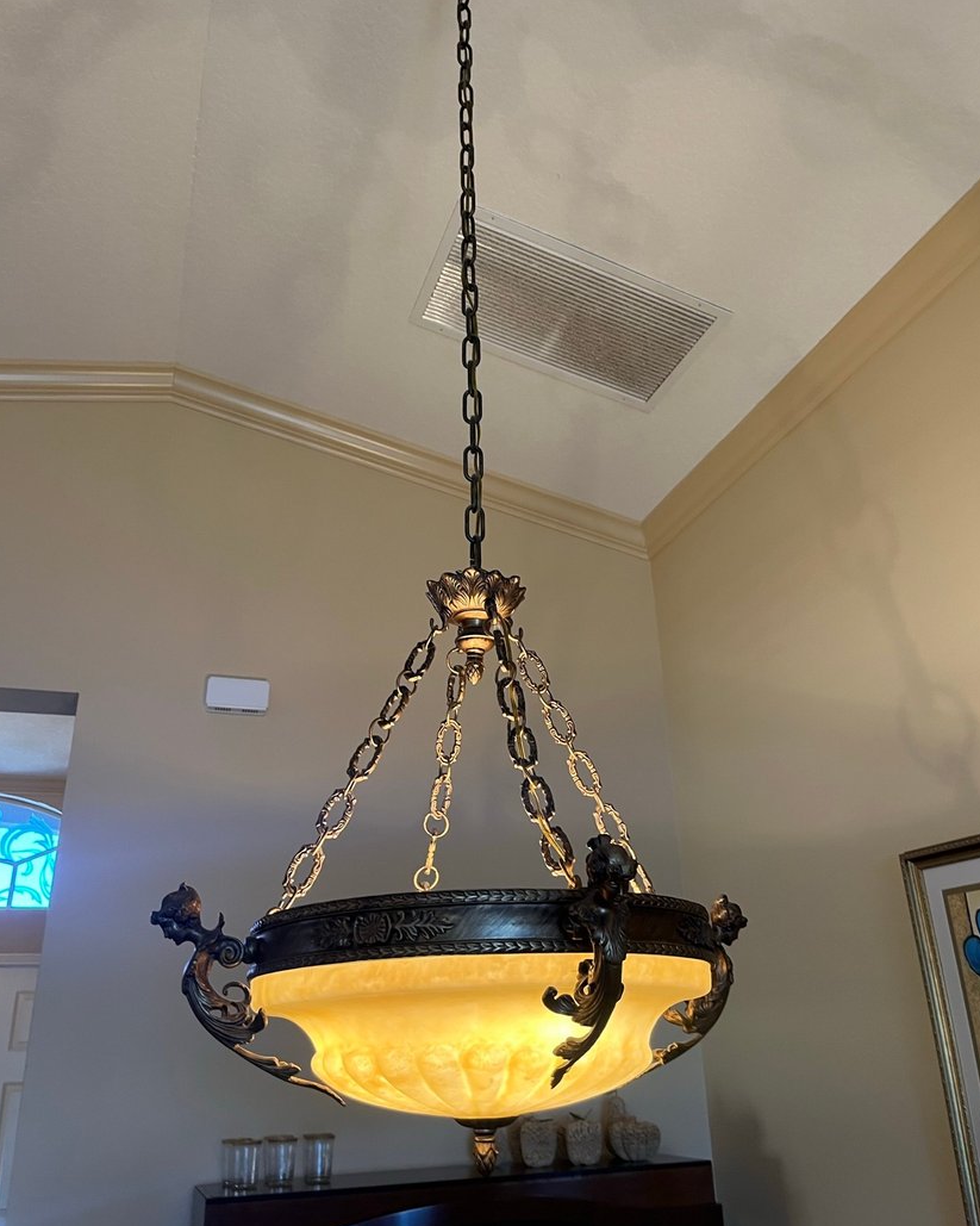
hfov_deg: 51.5
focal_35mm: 28
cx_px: 494
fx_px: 1015
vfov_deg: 62.2
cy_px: 574
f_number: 1.6
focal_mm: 5.1
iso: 100
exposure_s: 1/60
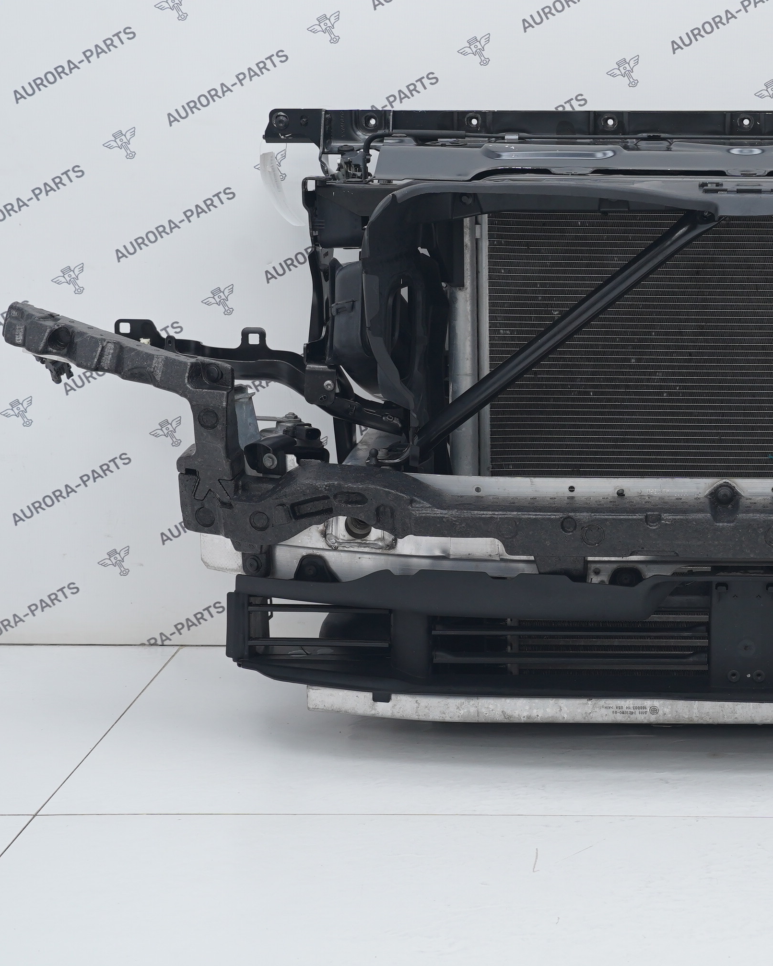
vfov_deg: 24.7
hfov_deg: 19.4
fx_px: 2202
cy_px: 379
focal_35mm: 77
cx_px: 751
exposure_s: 1/125
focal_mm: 42
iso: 640
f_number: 6.3
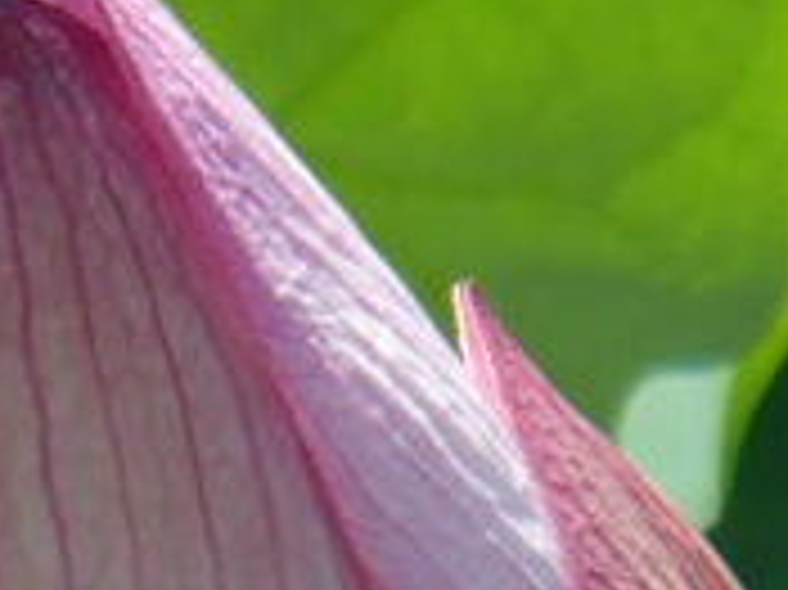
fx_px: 17425
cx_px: -104
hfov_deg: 2.6
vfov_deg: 1.9
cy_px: 786
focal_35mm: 766
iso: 100
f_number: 3.8
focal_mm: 22.9
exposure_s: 1/640
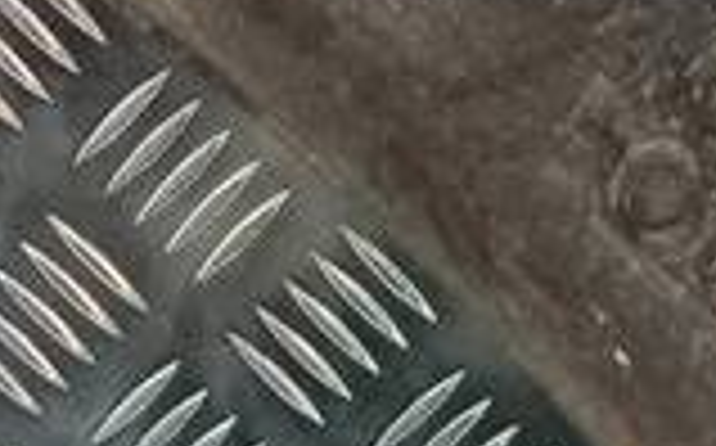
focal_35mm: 171
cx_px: 495
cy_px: 1446
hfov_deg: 12.2
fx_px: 3333
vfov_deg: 6.7
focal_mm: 4.6
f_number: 1.8
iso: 80
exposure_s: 1/50
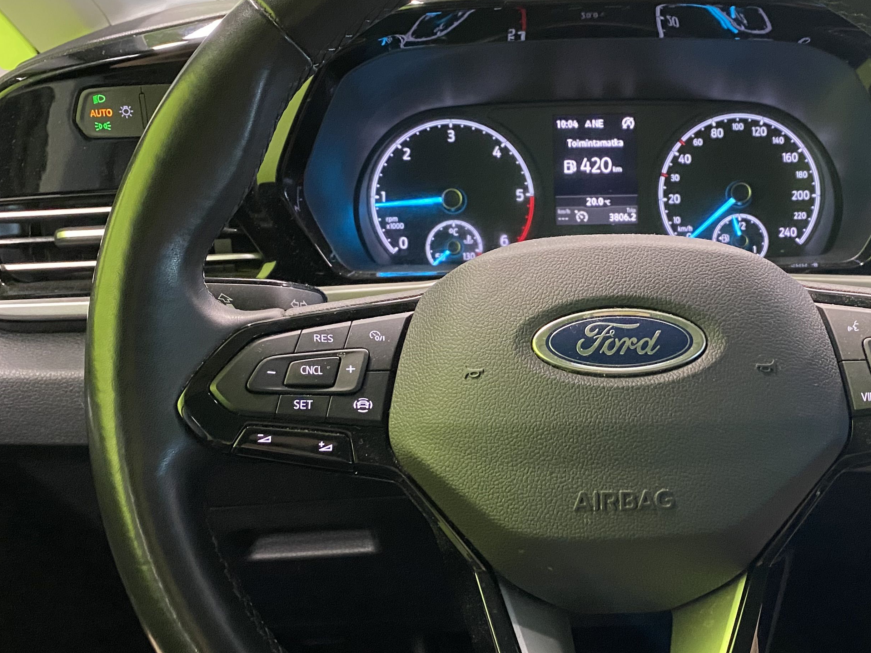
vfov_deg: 33.6
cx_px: 603
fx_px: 1082
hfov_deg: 43.1
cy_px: 365
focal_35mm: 43
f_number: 1.8
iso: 640
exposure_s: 1/25
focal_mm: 4.25
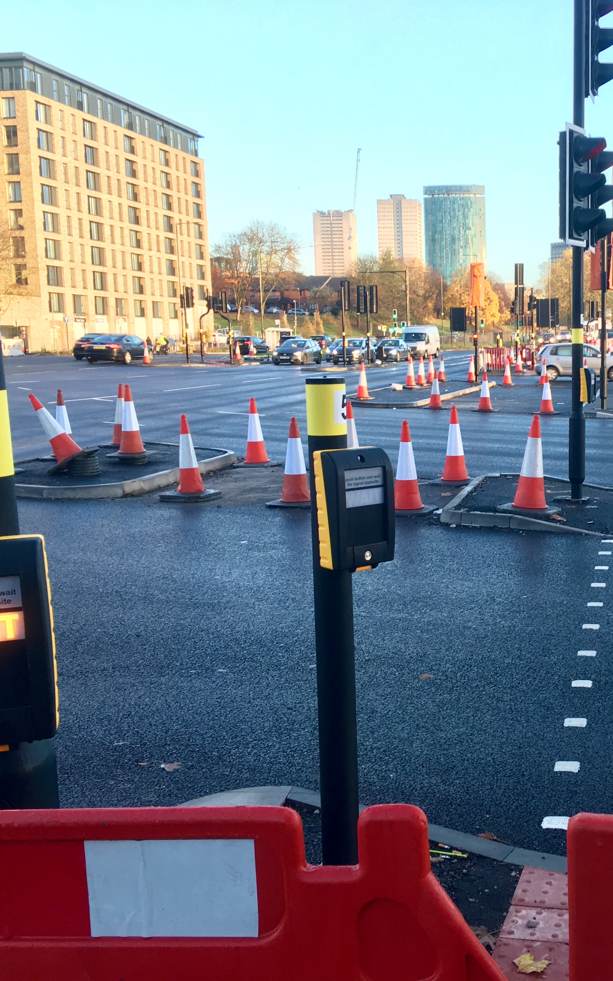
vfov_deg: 47.2
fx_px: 1123
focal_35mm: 42
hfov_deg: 29.4
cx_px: 538
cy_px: 481
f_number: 2.2
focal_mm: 4.15
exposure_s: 1/100
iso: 40
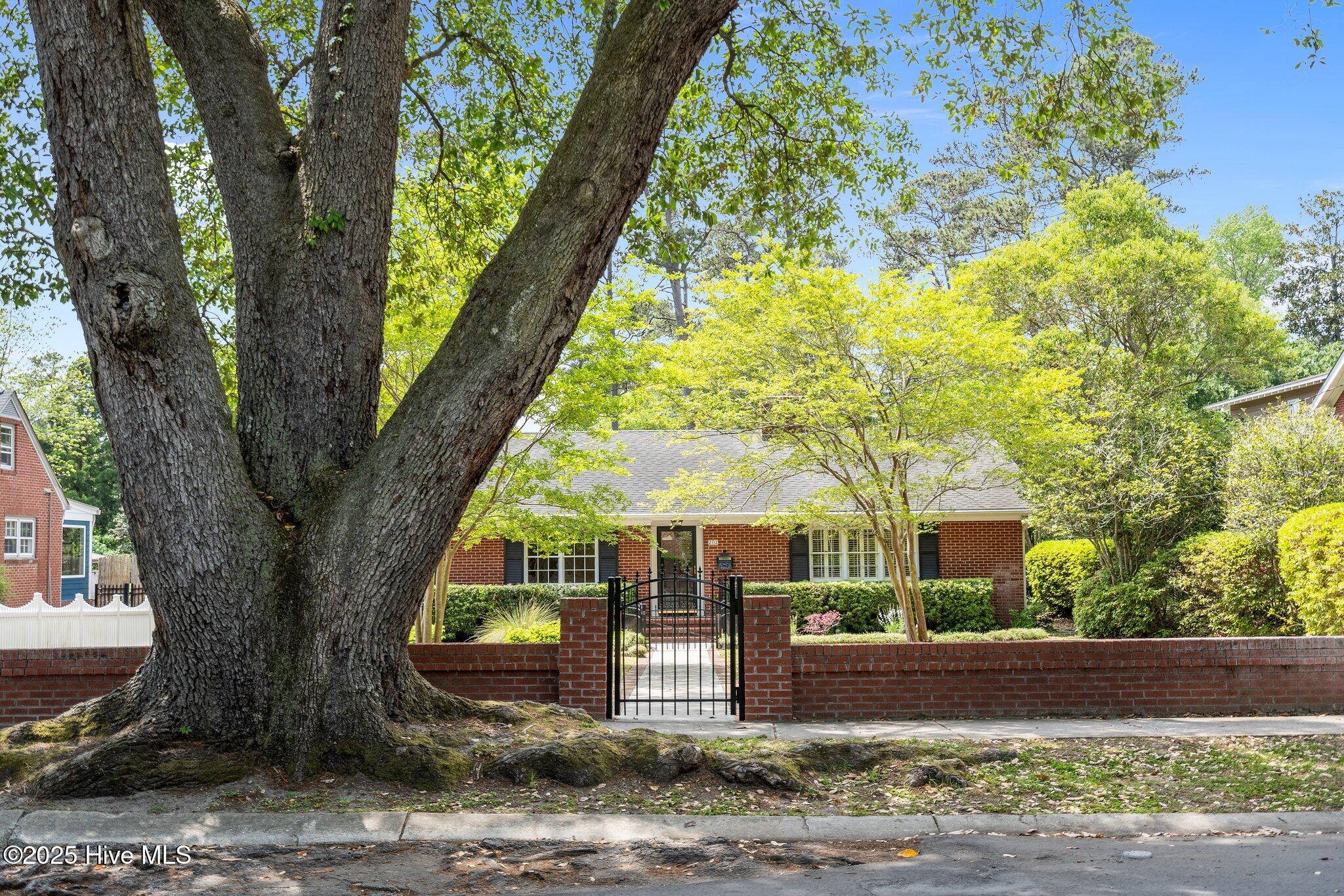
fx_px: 1306
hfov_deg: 54.4
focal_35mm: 35
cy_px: 448
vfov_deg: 37.8
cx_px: 672
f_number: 4
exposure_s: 1/640
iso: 250
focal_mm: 35
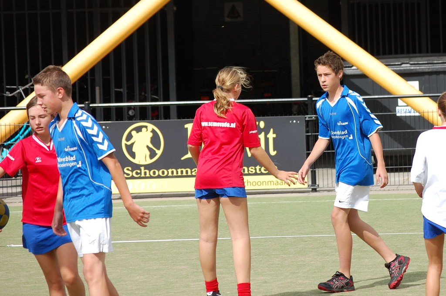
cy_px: 148
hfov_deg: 11.8
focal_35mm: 174
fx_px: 2153
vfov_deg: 7.9
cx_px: 223
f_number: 6.3
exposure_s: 1/640
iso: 200
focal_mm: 116
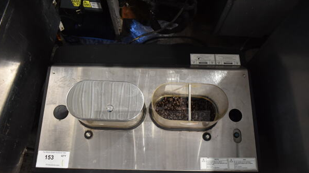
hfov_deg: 66.1
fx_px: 238
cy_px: 95
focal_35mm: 29
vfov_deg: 40.1
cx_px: 152
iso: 1000
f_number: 3.5
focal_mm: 18
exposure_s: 1/30
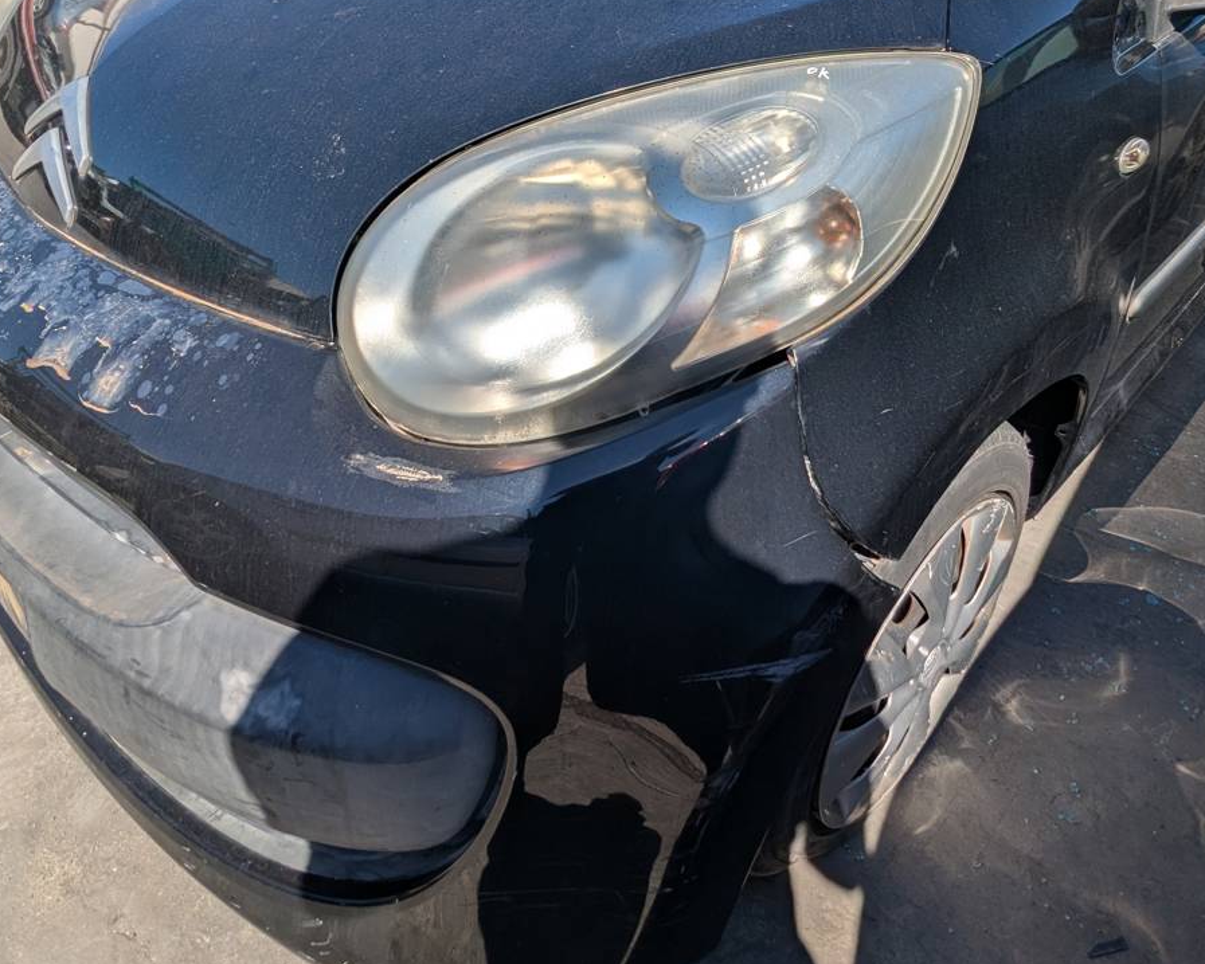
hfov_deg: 67.7
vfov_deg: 54.9
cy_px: 278
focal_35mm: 25
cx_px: 696
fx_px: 892
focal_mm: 2.35
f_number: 2.2
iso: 47
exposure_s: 1/2445
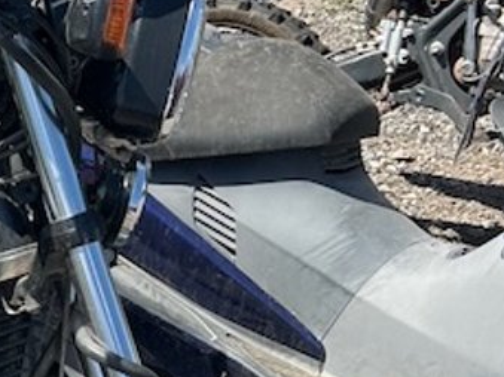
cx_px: -240
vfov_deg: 12.7
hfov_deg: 15.7
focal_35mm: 116
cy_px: 265
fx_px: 1688
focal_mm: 5.7
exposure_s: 1/2208
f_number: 1.5
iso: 50
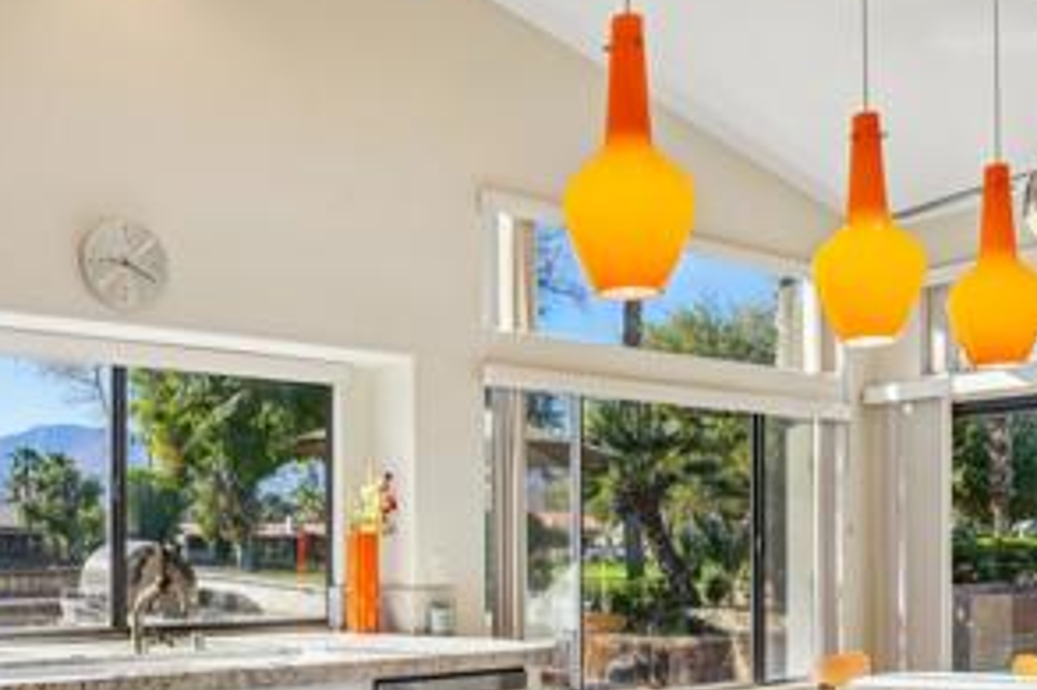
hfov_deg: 54.4
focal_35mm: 35
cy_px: 533
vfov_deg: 36.7
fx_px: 1008
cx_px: 467
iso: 100
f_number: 8
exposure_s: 1/30
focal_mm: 16
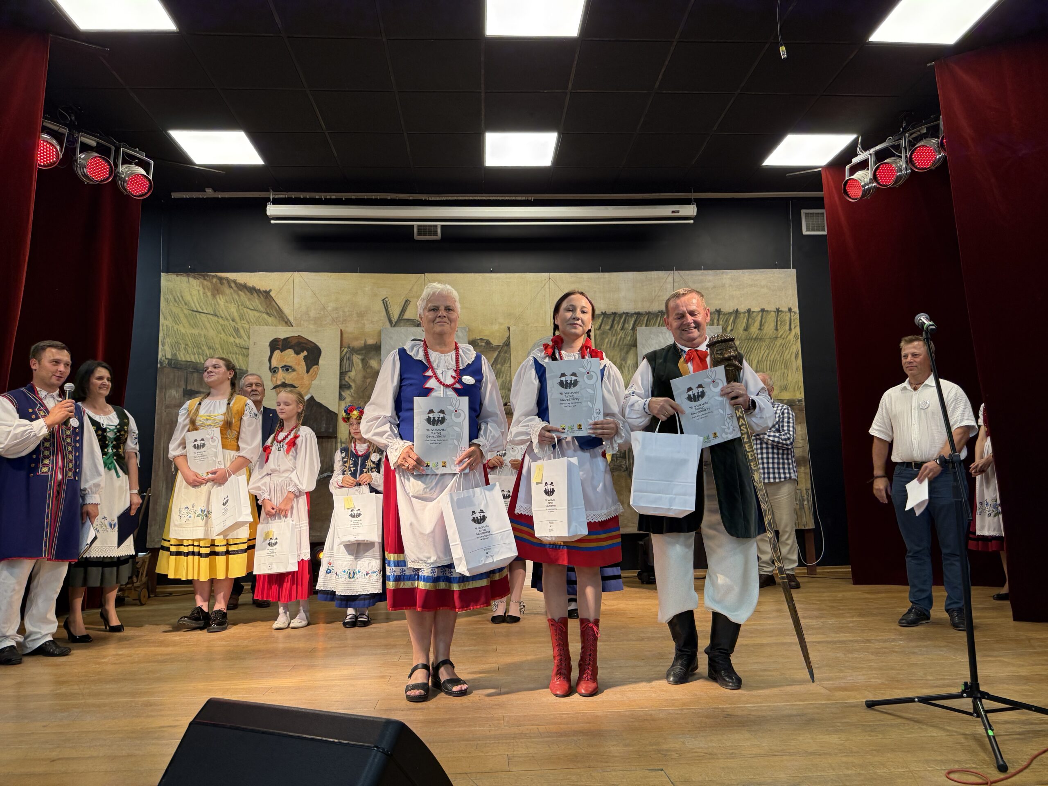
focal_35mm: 24
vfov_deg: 56.8
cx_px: 524
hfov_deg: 71.6
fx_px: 727
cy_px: 393
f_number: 1.78
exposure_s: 1/50
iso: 125
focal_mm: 6.76
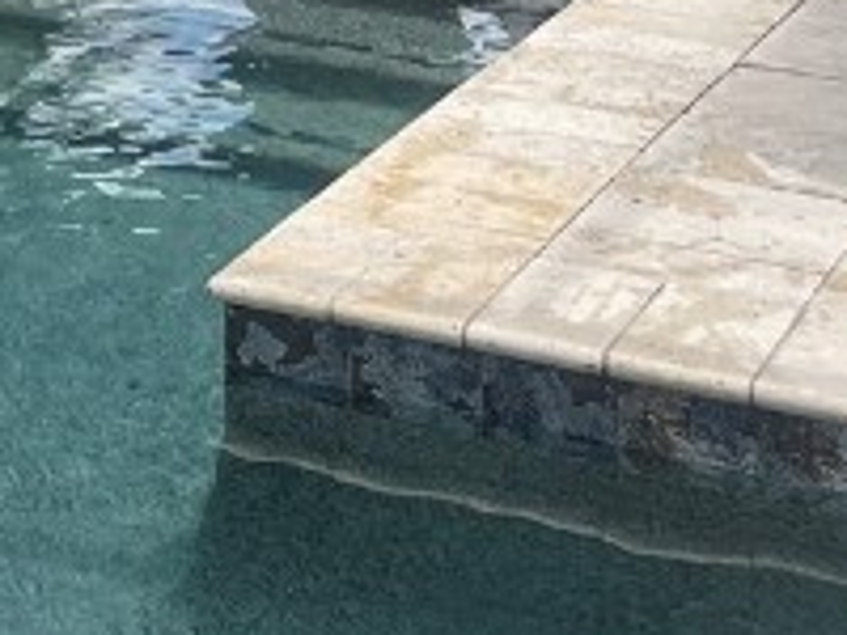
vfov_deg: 10.6
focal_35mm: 128
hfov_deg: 13.8
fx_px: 3132
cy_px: -665
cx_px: -652
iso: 32
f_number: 1.6
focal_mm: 5.1
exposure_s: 1/1642
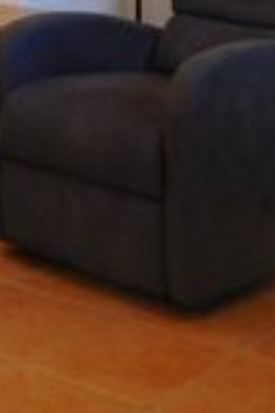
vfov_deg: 17.0
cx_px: 118
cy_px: -139
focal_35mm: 113
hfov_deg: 12.1
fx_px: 1298
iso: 250
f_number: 3
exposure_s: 1/30
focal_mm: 4
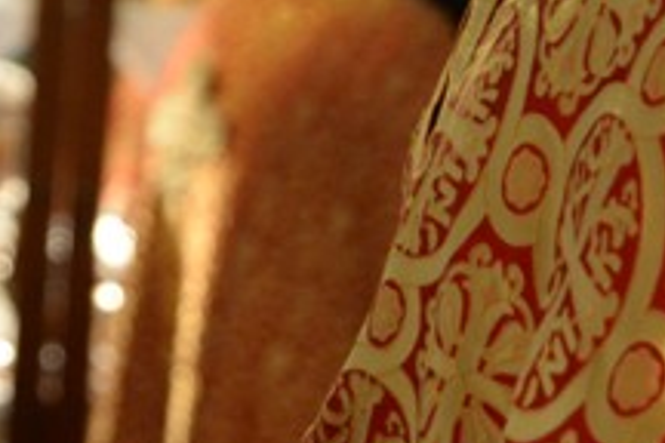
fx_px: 4932
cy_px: -248
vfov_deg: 5.1
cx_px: 434
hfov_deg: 7.7
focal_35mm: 267
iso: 2500
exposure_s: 1/50
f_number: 2.8
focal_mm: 60
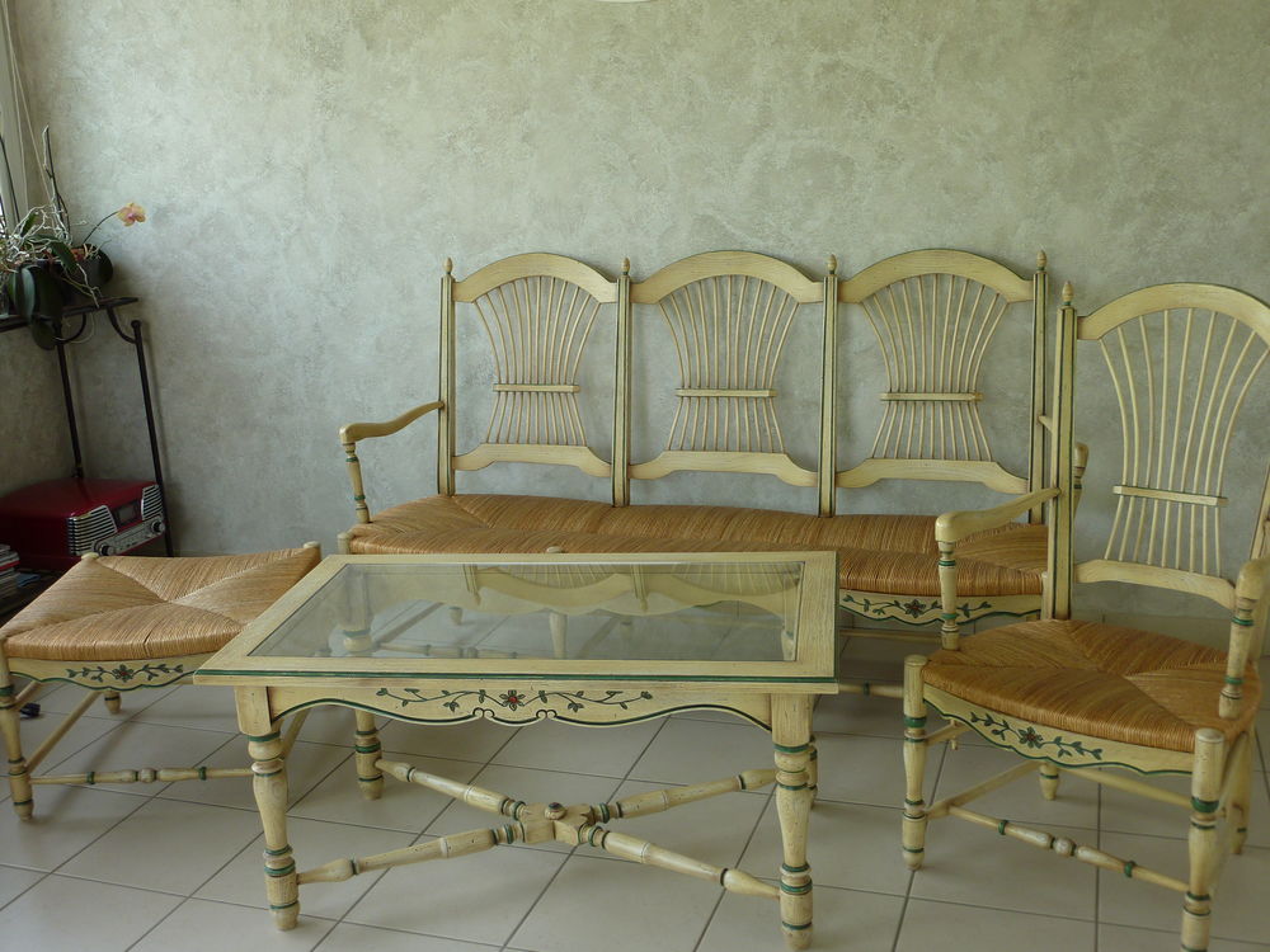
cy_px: 476
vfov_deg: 38.7
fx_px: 1357
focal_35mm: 37
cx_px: 635
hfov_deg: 50.1
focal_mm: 6.1
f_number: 3.6
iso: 80
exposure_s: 1/40
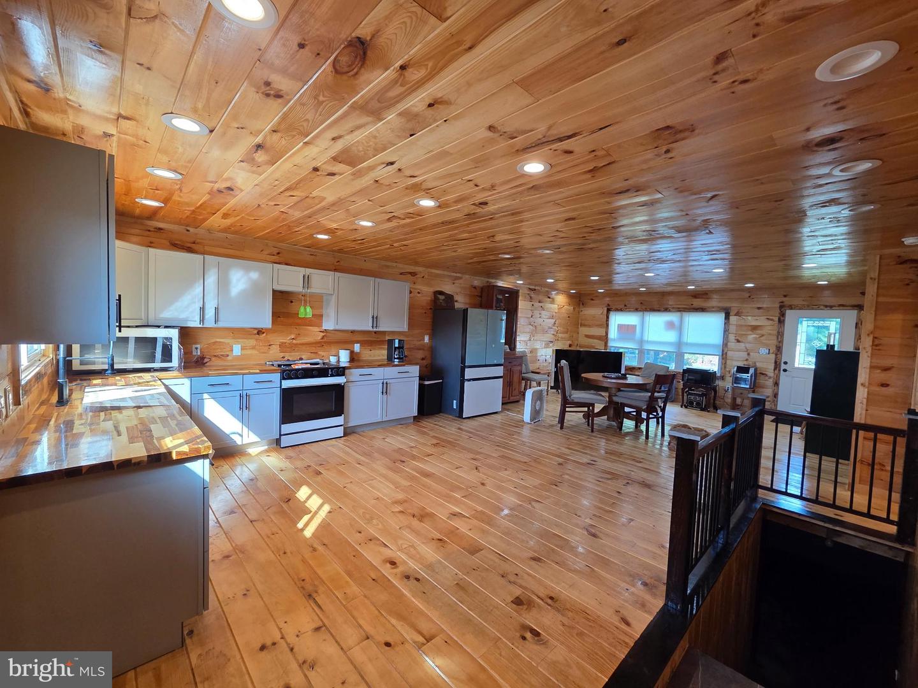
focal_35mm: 13
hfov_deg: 106.2
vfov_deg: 89.9
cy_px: 344
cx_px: 459
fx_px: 345
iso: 125
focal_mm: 2.2
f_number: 2.2
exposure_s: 1/120
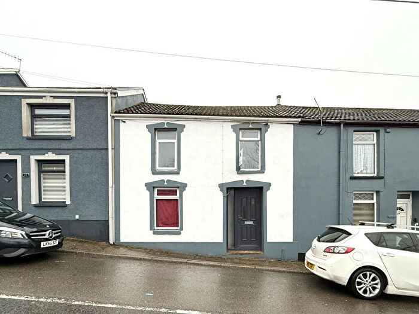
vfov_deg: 85.7
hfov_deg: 102.1
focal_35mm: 14
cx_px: 210
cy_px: 157
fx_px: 169
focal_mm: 2.22
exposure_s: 1/99
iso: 160
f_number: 2.2
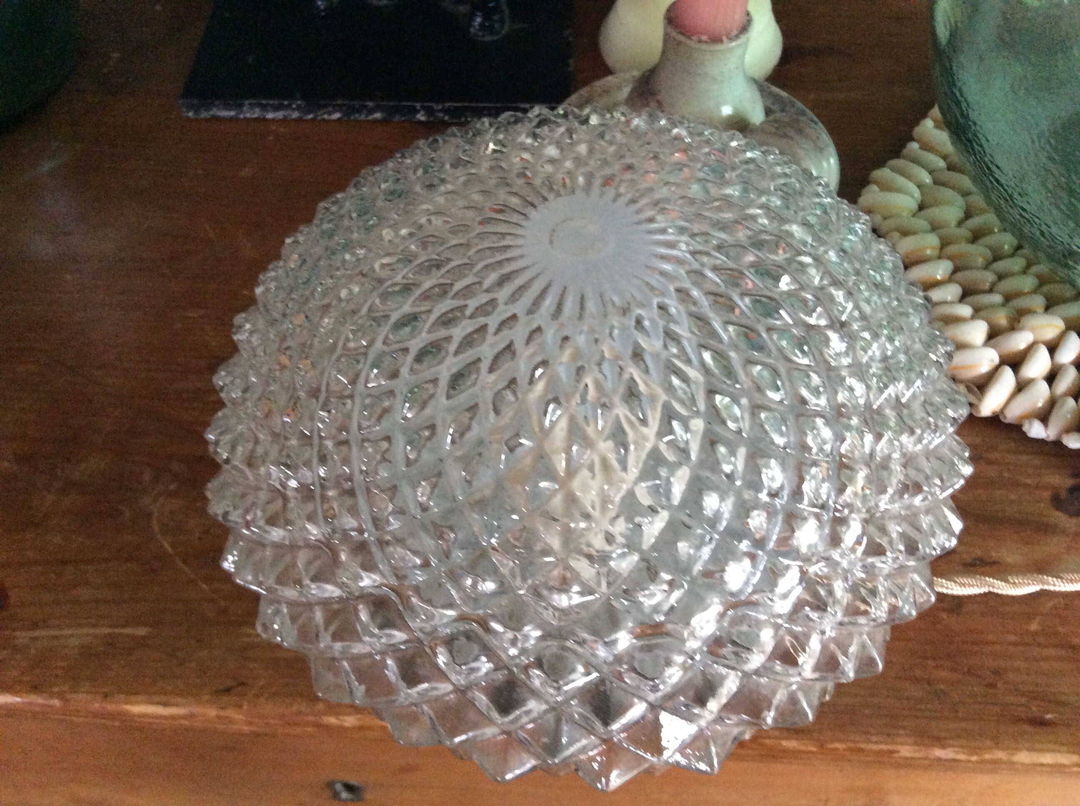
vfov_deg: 44.1
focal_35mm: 32
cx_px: 540
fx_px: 997
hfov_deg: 56.9
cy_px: 403
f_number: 2.4
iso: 320
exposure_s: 1/20
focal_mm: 3.3
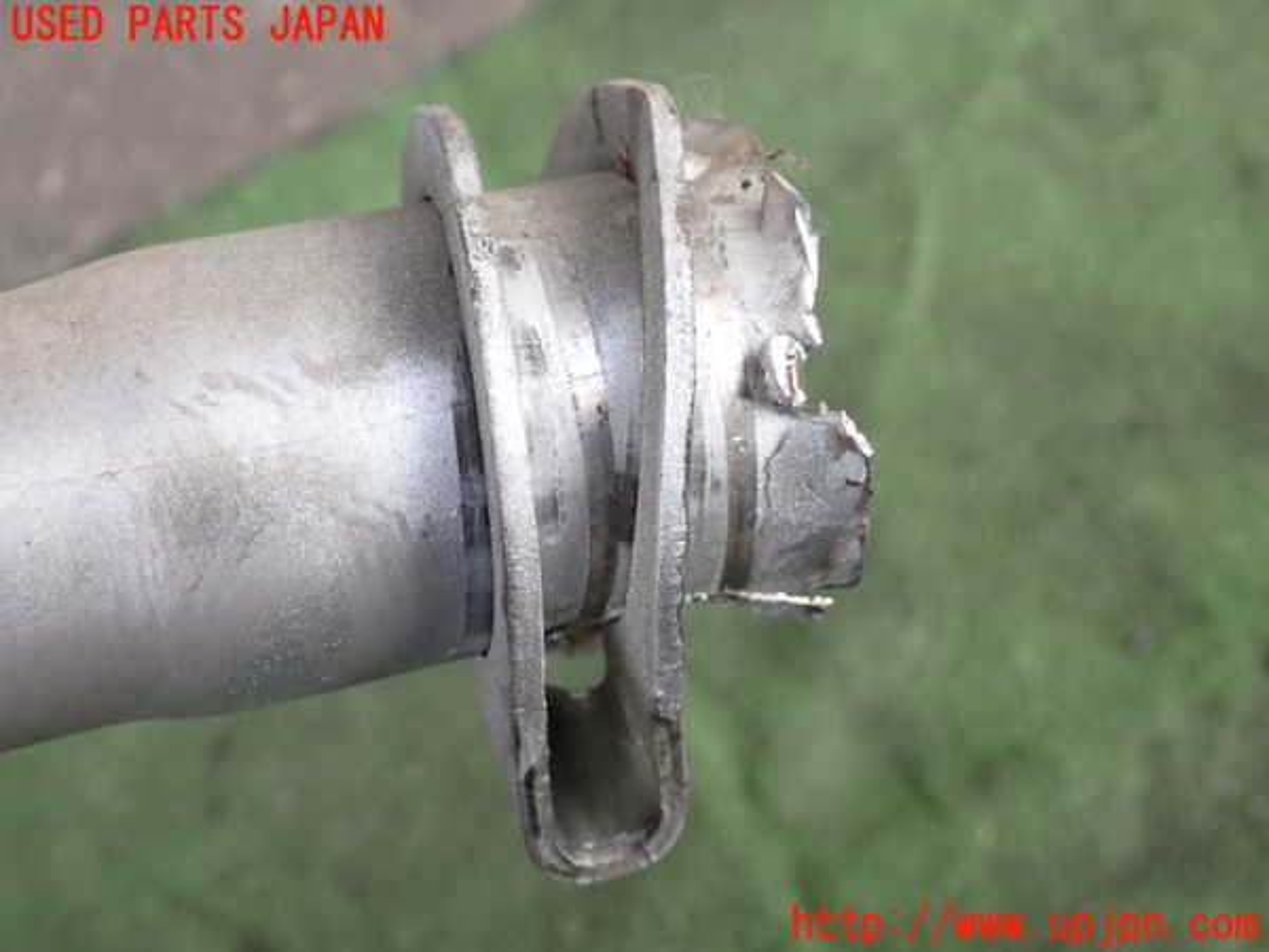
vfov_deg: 30.9
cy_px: 476
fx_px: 1723
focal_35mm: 47
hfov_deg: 40.4
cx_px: 634
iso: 125
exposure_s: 1/125
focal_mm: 8.4
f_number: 3.1
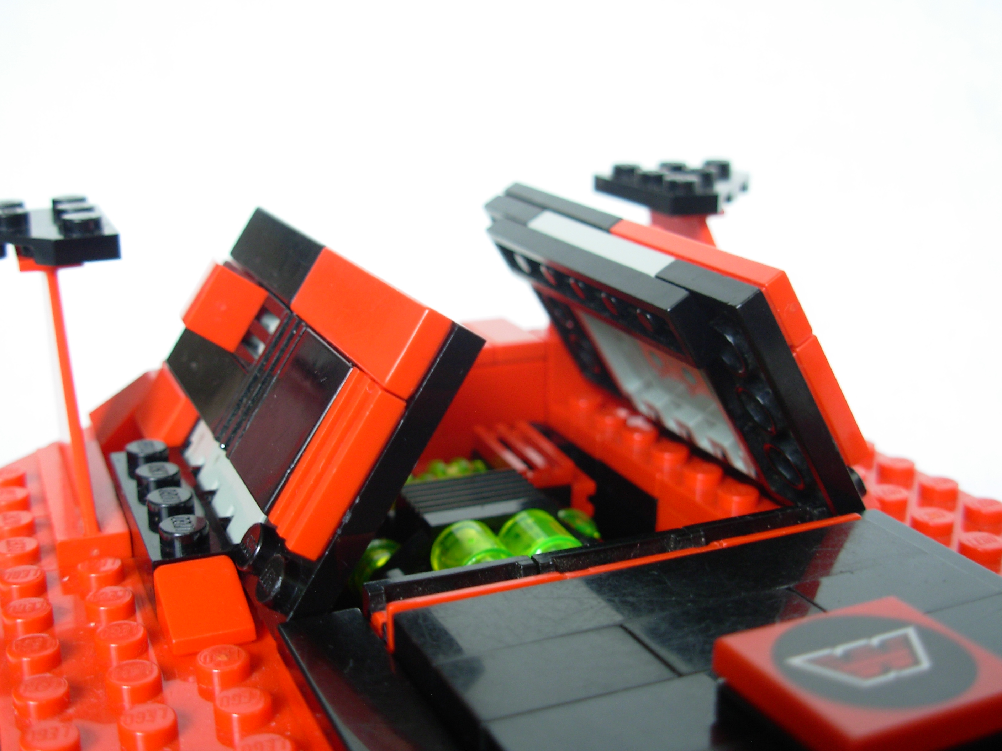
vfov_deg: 32.2
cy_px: 376
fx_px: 1303
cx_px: 501
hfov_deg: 42.1
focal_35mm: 45
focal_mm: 7.5
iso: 50
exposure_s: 1/4.1
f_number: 3.1
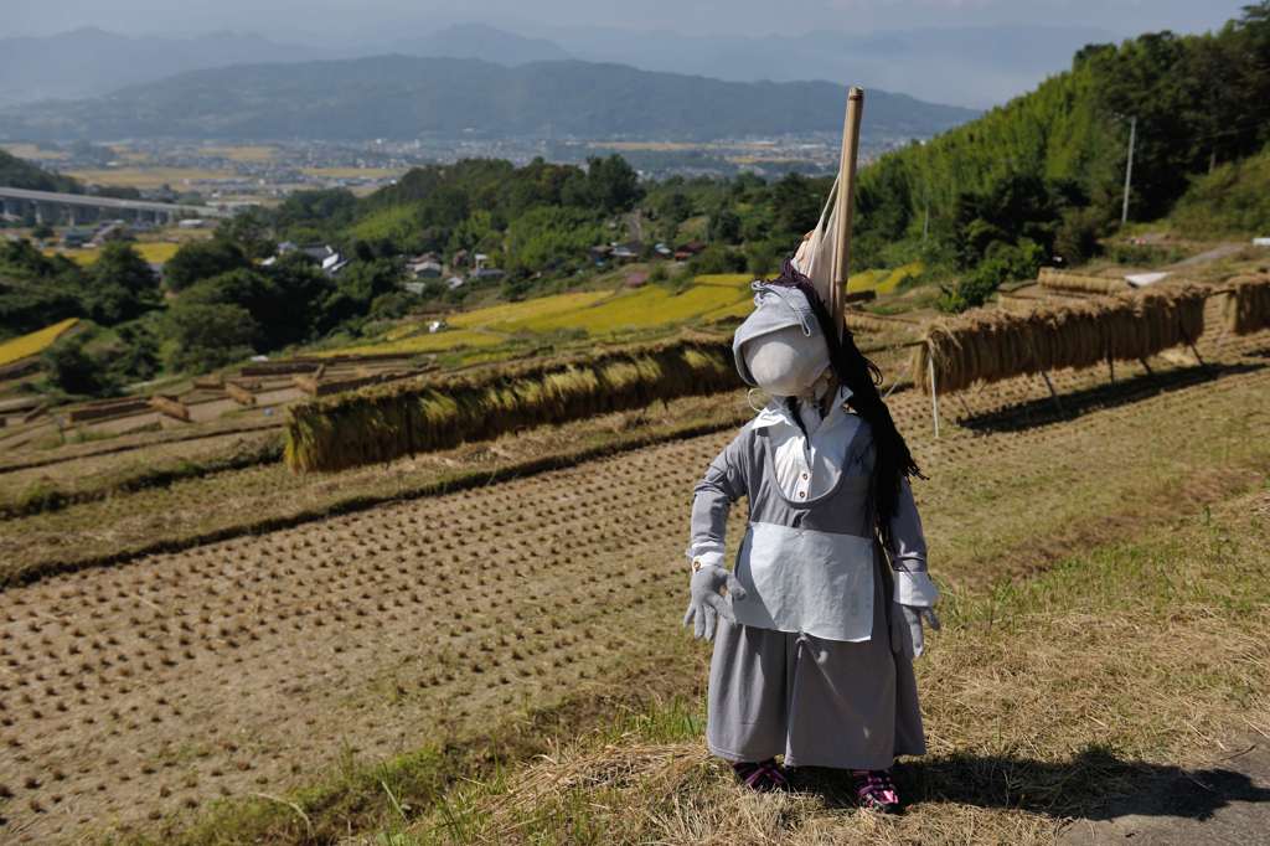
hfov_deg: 53.1
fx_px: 1270
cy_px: 423
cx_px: 635
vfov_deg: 36.8
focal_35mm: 36
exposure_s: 1/2000
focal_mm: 36
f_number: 4
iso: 100
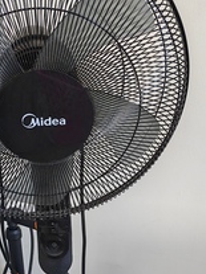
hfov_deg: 27.4
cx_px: 74
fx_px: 421
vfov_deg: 34.8
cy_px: 228
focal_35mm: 53
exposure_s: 1/25
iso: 3200
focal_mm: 6.12
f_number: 1.9
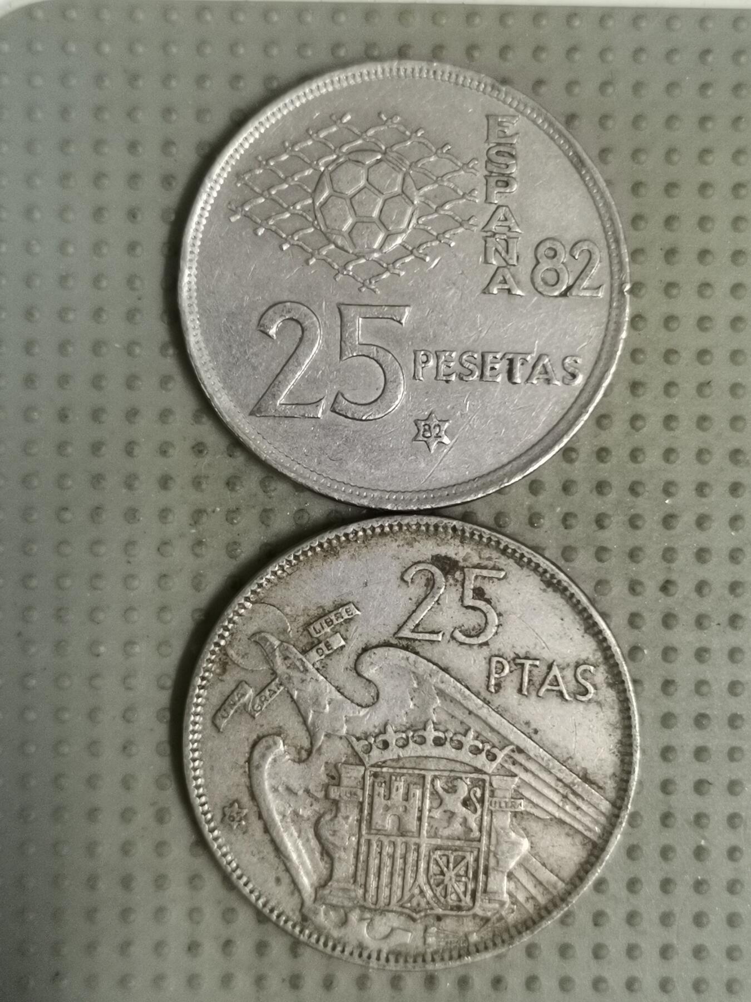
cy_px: 501
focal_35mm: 52
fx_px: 1504
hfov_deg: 28.0
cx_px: 376
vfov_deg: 36.8
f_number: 1.8
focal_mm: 4.75
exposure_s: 1/25.7
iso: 500
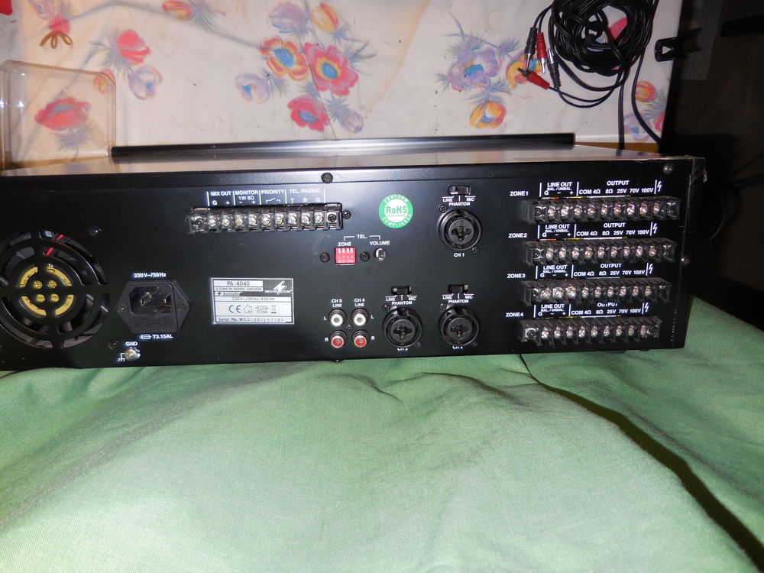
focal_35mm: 25
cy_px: 286
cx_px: 382
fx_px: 552
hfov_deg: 69.4
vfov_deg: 54.9
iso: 125
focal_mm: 4.5
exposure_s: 1/25
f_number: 3.3
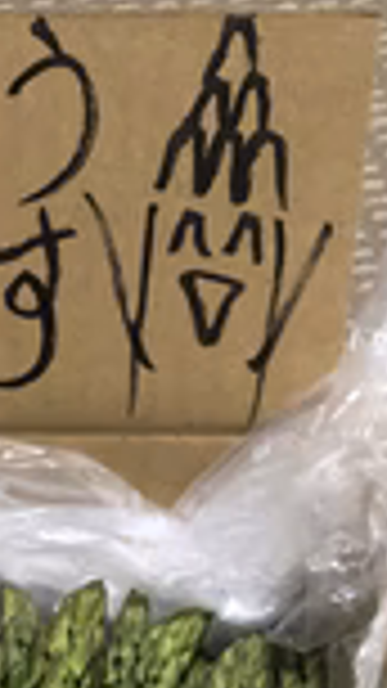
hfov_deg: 14.9
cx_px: 4
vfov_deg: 23.6
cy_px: 877
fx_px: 1460
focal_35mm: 80
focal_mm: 3.99
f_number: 1.8
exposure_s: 1/16
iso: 100
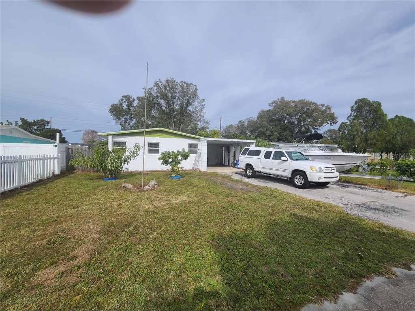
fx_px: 156
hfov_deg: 106.2
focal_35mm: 13
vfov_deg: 89.9
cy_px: 156
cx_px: 208
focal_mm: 2.2
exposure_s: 1/2423
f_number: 2.2
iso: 64
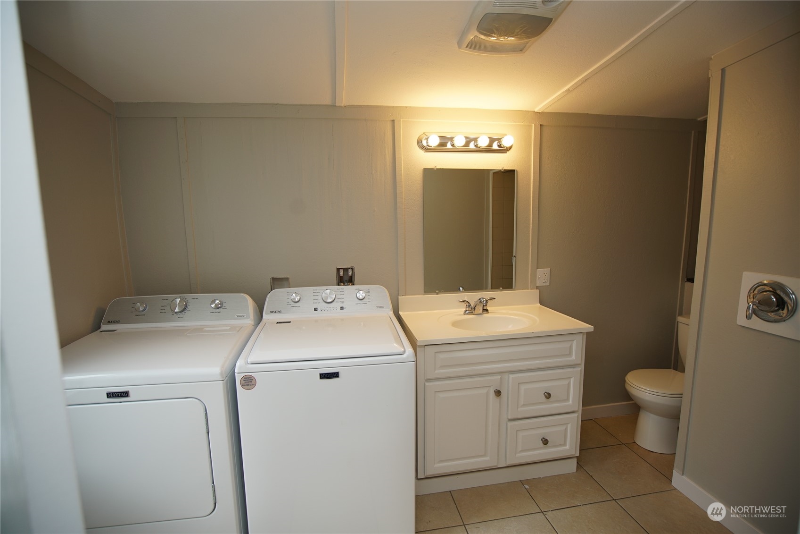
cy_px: 267
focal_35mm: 16
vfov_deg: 73.7
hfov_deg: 96.7
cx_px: 400
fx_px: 355
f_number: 4
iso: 320
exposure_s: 1/160
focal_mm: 16
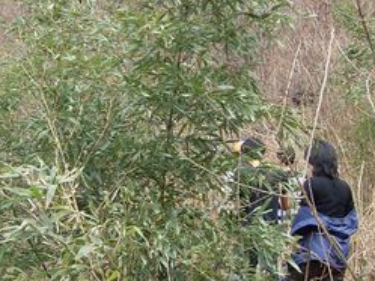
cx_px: 191
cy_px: 147
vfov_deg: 14.2
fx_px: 1127
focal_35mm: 104
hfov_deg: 18.9
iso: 80
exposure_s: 1/350
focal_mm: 6.3
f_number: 2.8
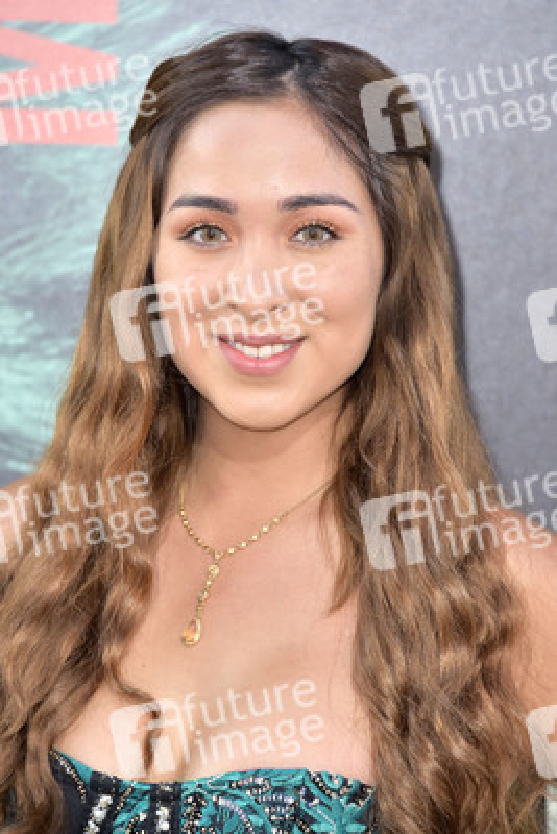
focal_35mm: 250
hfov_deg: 5.5
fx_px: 5797
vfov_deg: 8.2
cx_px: 278
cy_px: 417
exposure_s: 1/250
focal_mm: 250
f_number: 7.1
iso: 320
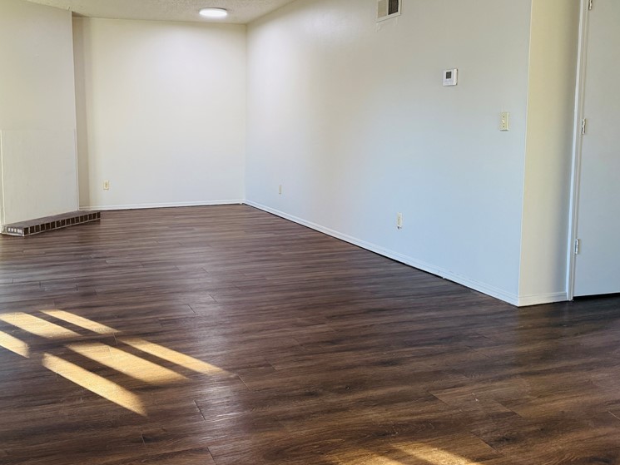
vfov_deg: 42.7
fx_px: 591
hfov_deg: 54.3
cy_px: 186
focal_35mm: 33
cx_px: 212
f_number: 1.78
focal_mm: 6.76
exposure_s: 1/120
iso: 250
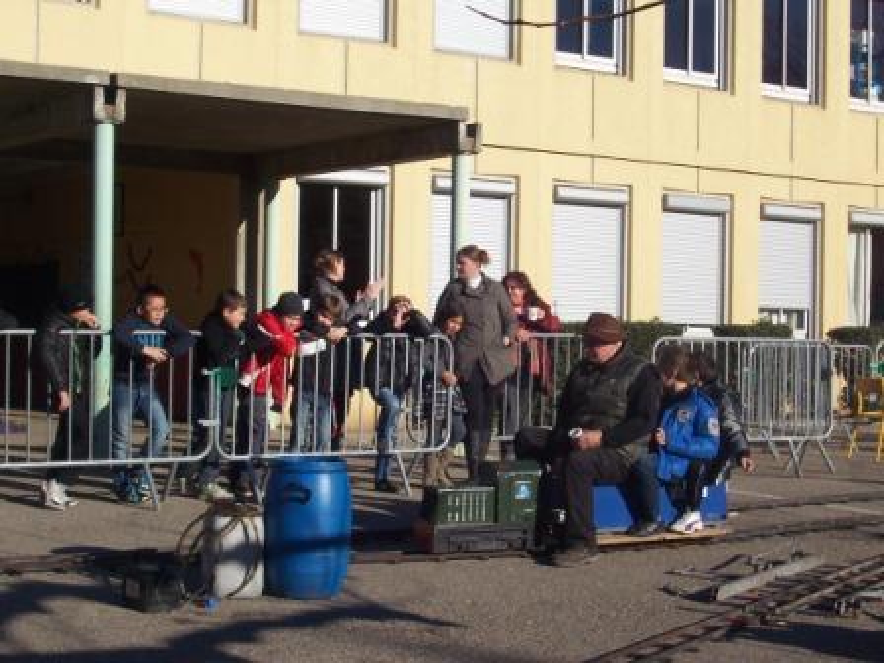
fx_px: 1685
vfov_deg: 22.3
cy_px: 332
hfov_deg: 29.4
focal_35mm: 66
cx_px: 442
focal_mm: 10.8
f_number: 6.7
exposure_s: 1/350
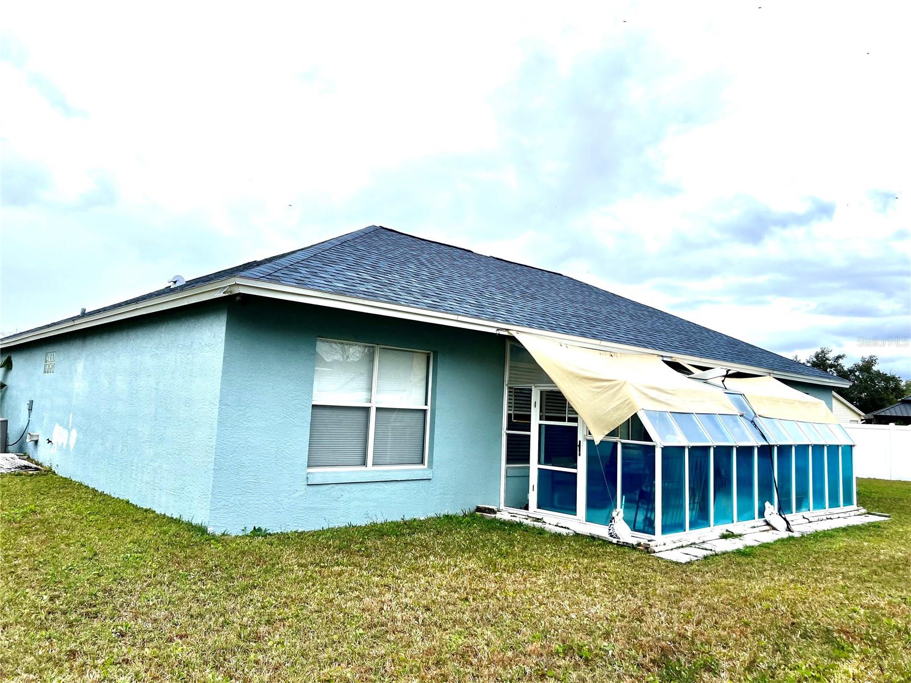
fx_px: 684
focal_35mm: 26
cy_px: 342
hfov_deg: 67.3
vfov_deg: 53.1
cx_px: 456
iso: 50
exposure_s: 1/1295
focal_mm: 5.7
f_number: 1.5
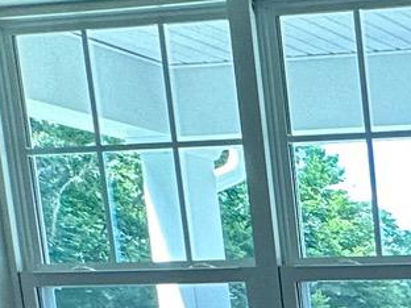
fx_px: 1092
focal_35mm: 92
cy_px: 541
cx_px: 918
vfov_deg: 14.3
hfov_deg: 15.1
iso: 125
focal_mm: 2.22
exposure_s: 1/120
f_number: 2.2
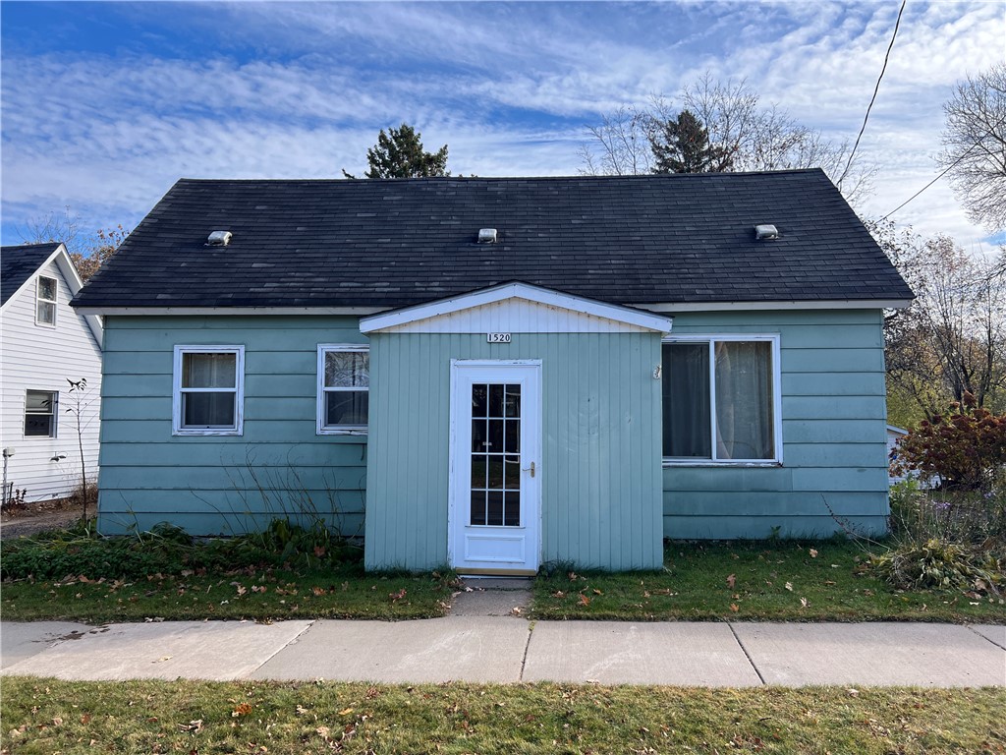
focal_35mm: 26
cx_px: 503
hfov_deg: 67.3
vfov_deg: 53.1
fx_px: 756
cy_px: 378
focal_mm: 5.7
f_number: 1.5
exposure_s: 1/1724
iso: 50
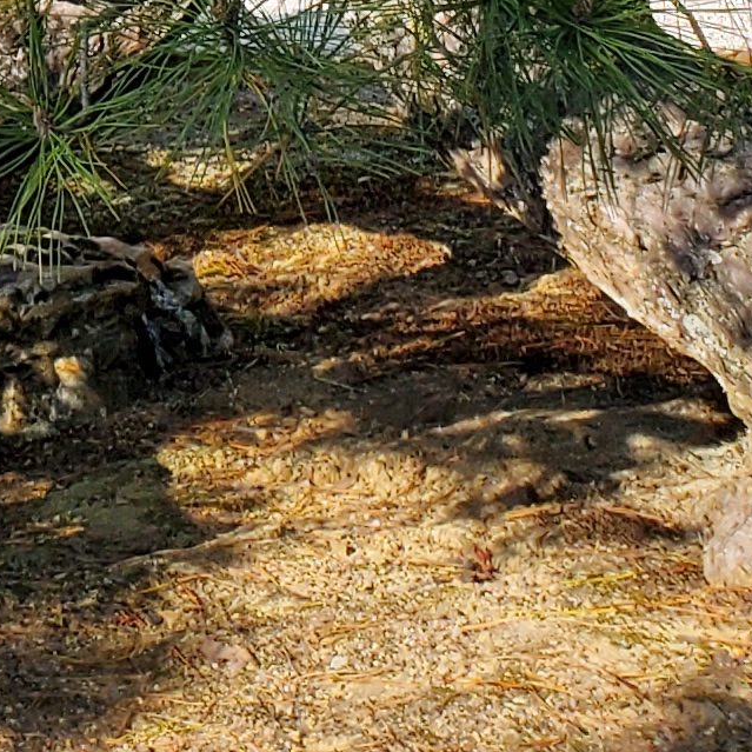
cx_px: -1145
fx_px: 3564
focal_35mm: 145
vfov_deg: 10.8
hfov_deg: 10.2
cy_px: -857
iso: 50
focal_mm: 4.3
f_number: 2.4
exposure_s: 1/937
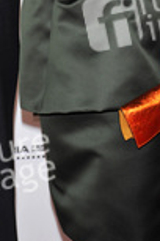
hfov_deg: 4.4
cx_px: 21
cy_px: -65
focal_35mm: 313
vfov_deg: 6.5
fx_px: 2087
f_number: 6.3
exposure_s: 1/200
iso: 500
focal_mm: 120
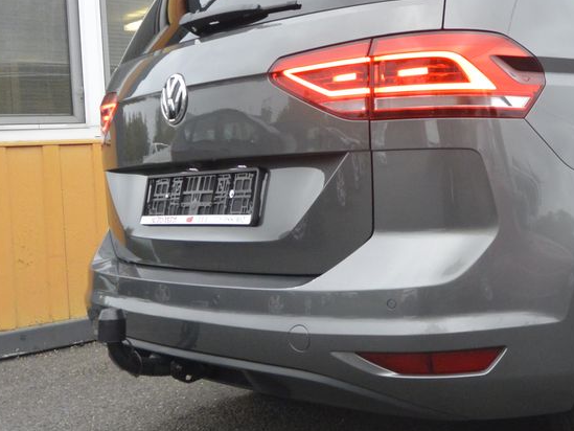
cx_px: 521
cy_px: 162
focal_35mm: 52
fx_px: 862
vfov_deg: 27.9
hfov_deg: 34.7
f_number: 3.5
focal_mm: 11
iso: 640
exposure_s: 1/60
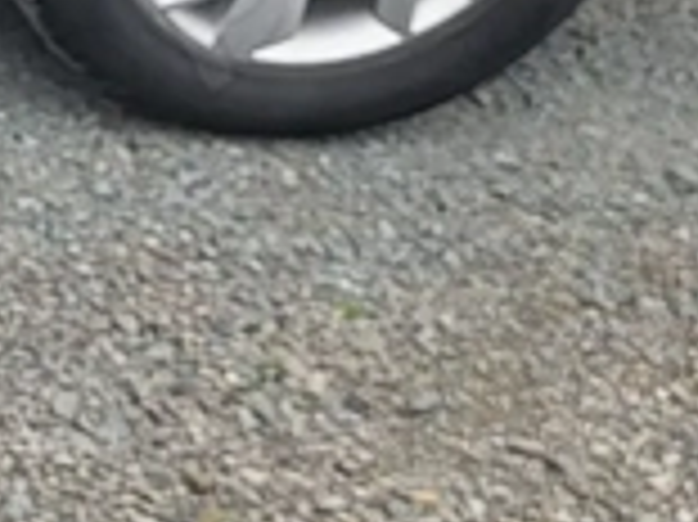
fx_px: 3385
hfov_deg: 10.2
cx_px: -973
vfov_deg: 8.6
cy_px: -243
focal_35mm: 168
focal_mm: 5.4
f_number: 1.8
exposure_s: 1/316
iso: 40
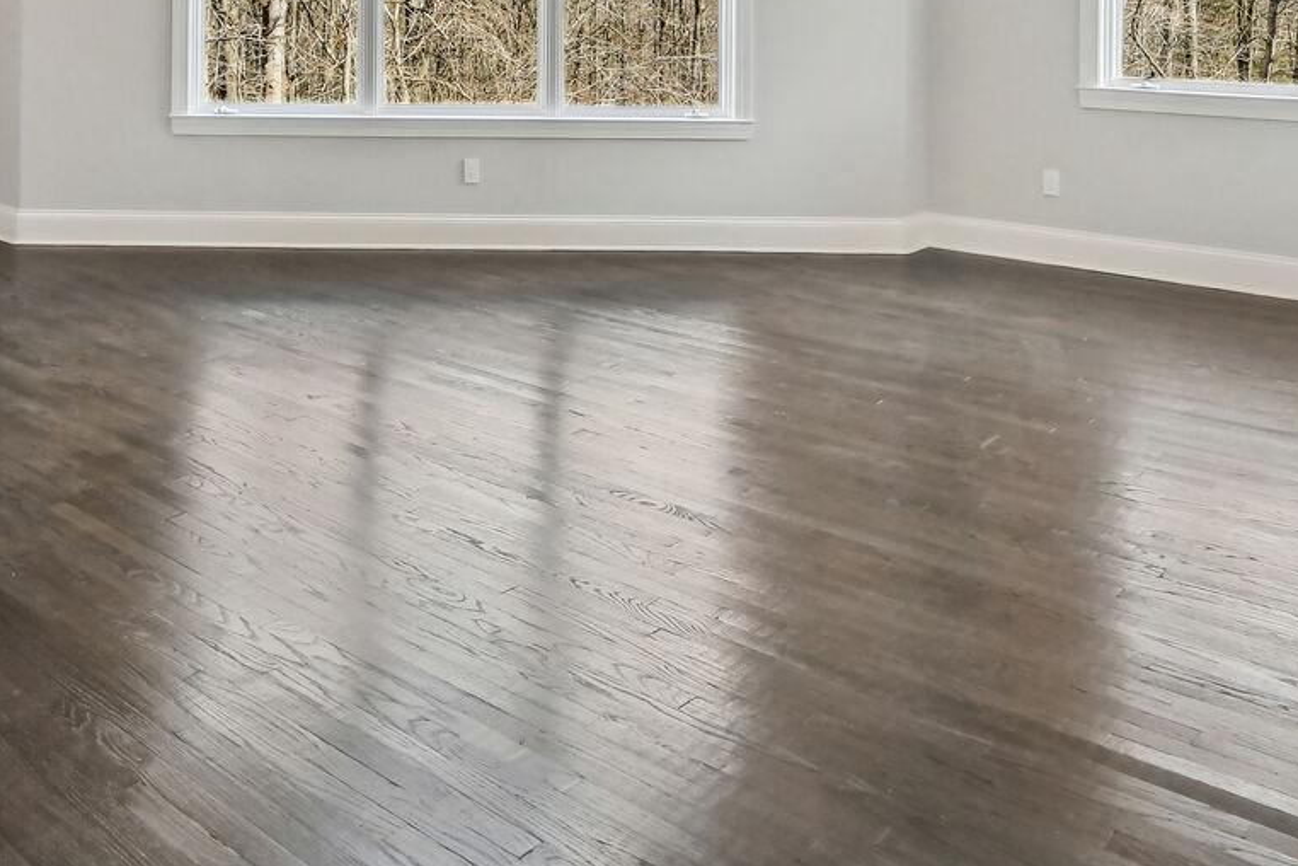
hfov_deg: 54.2
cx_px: 392
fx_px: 1226
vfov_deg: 34.5
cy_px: -46
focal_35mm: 34
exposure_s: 1/500
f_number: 7.1
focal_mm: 10
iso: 500
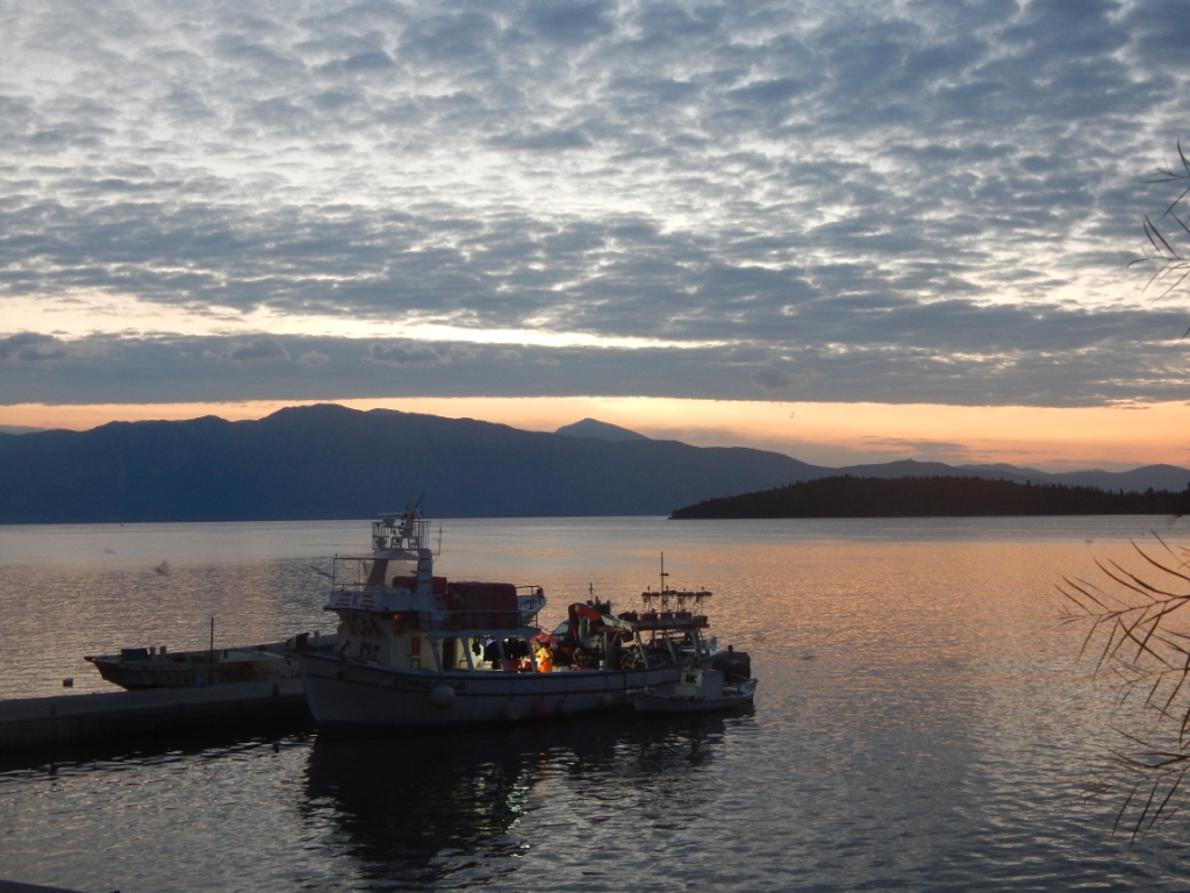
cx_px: 595
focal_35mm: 48
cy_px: 446
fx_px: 1650
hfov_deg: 39.7
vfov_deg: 30.3
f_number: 3.7
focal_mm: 8.6
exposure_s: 1/13
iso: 200
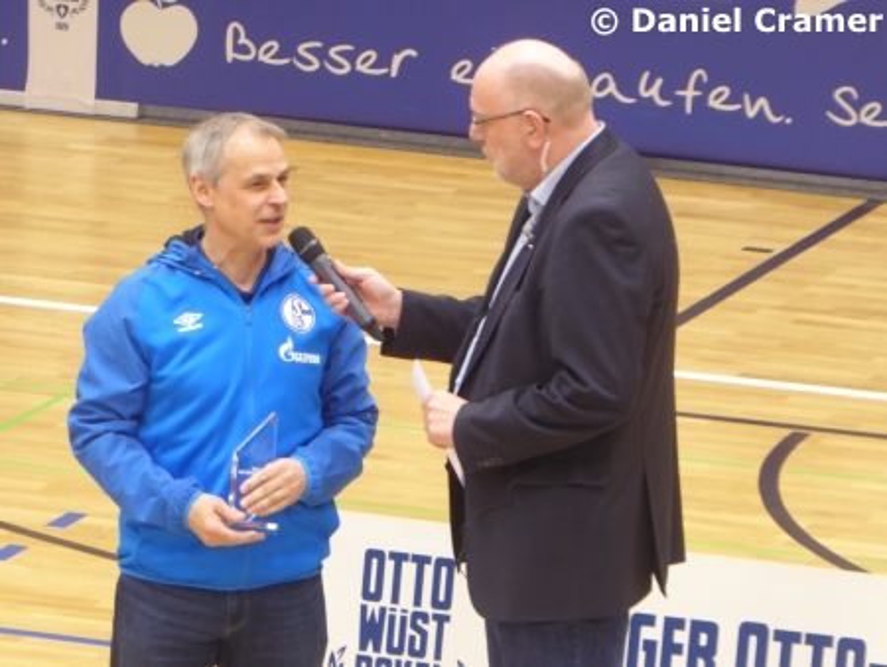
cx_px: 444
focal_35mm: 400
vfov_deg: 3.7
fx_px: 10255
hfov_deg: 5.0
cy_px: 334
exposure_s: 1/10
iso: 400
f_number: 6
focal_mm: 71.7
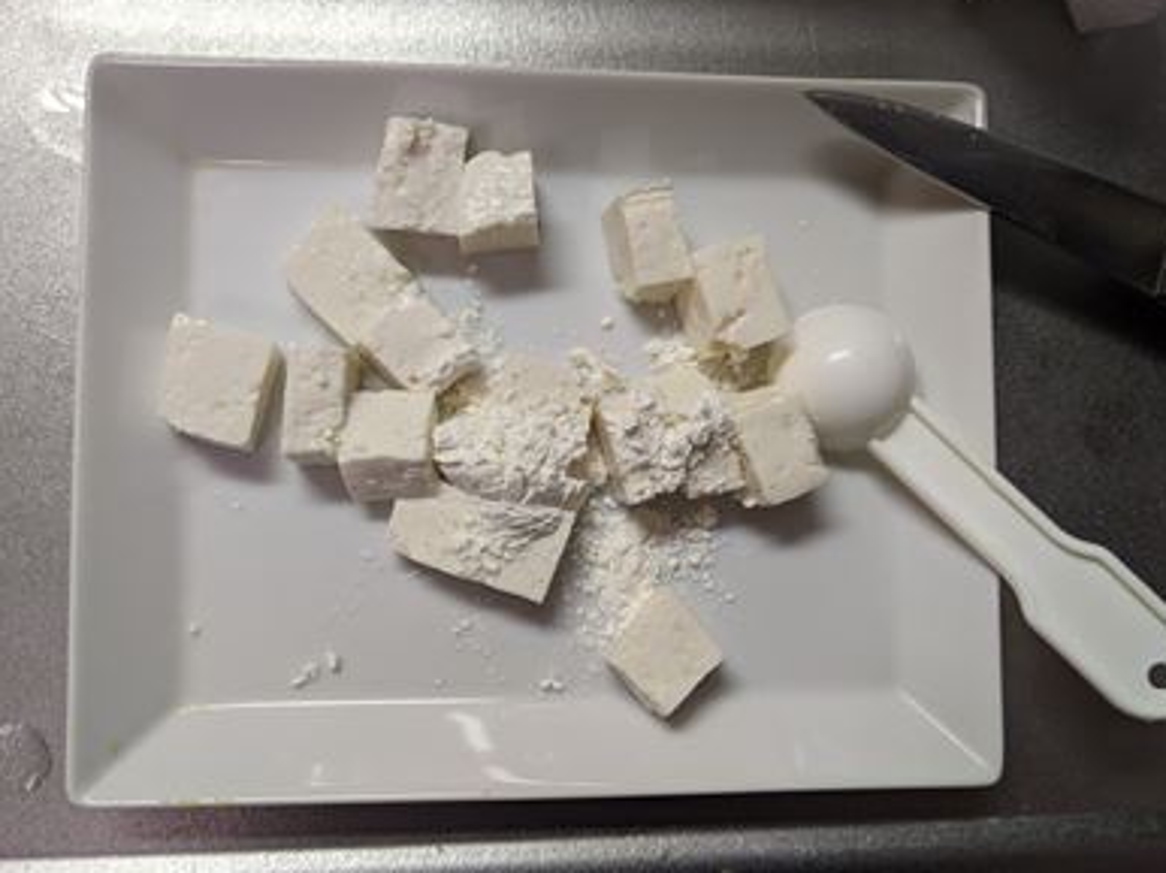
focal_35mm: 28
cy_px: 432
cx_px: 577
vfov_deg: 49.7
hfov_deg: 63.5
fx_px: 943
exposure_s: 1/40
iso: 89
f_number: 1.8
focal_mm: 4.44
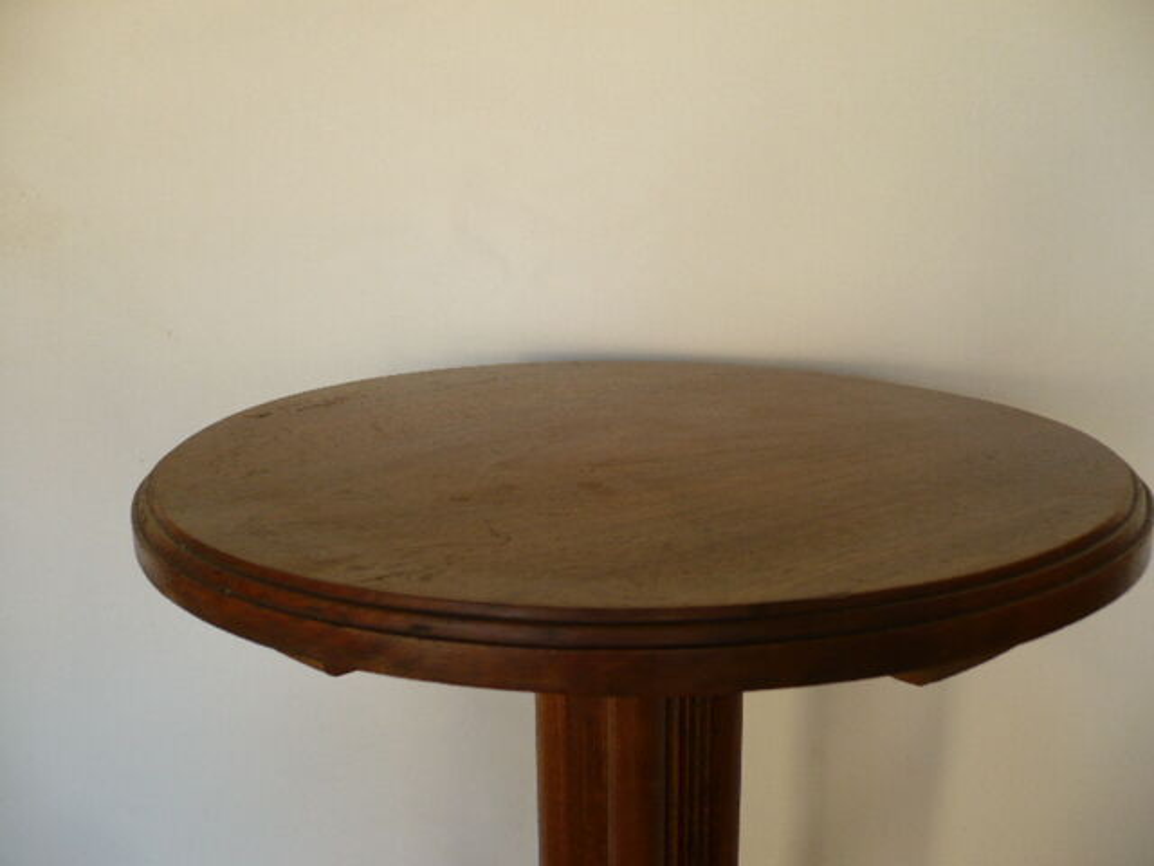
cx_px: 577
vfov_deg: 40.7
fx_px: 1167
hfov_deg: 52.6
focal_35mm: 35
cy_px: 433
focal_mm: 5.8
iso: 100
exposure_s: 1/50
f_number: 2.8
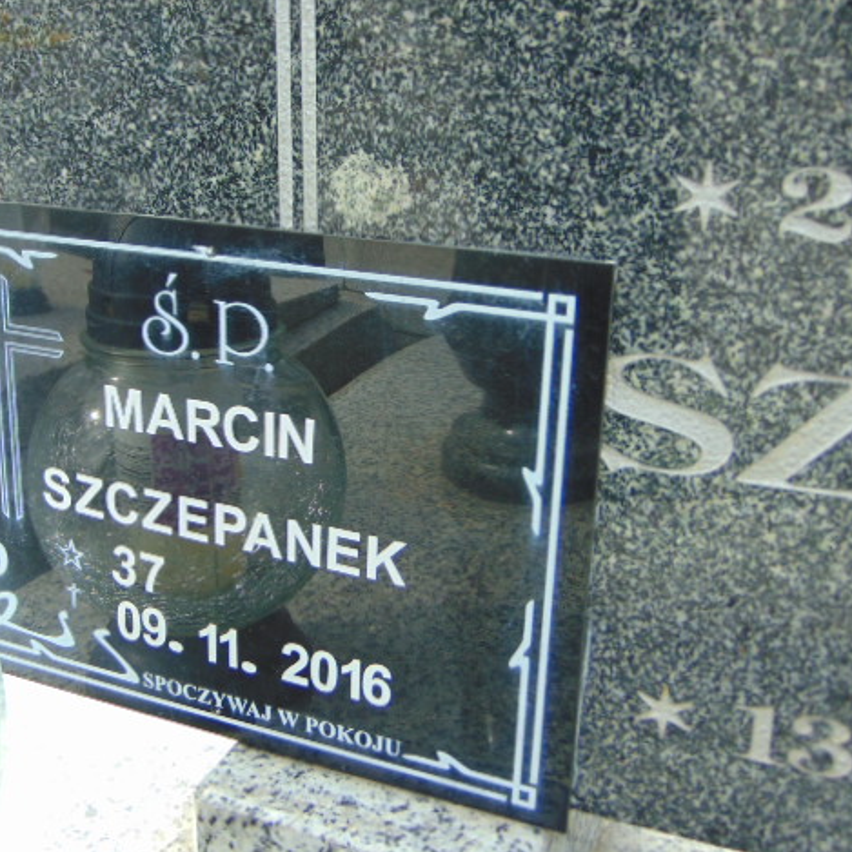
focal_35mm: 47
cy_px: 420
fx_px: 1309
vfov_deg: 36.1
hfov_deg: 35.9
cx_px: 347
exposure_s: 1/160
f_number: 3.3
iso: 80
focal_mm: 6.9
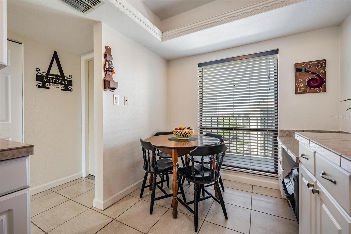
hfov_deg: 100.4
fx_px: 146
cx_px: 176
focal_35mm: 15
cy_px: 117
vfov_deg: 77.3
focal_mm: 15
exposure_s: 1/5
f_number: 7.1
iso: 100
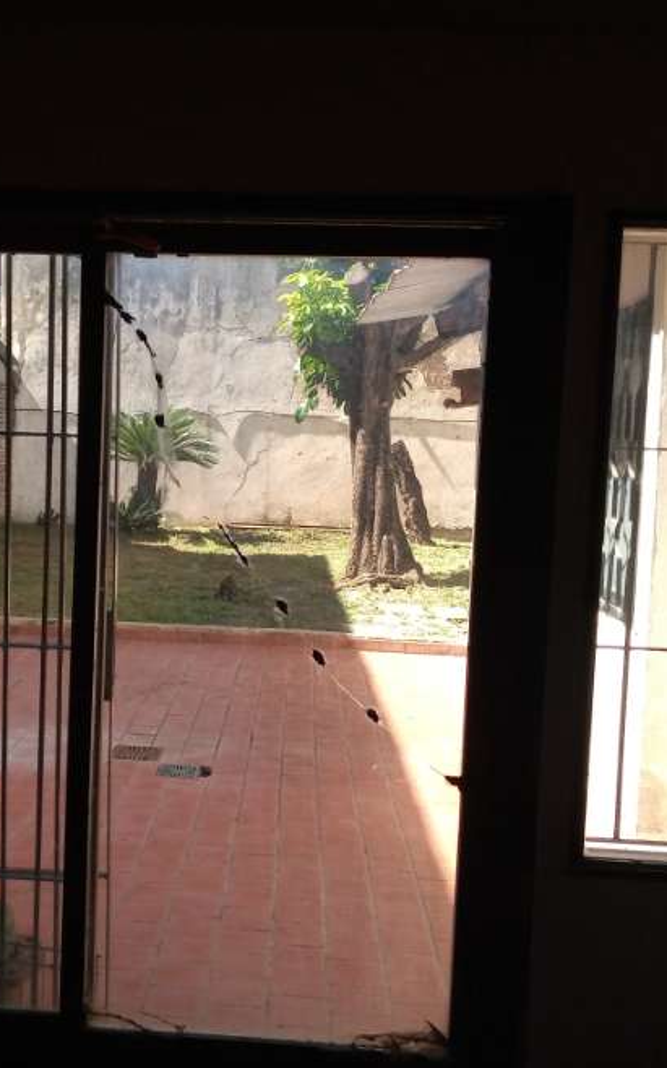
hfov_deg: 42.1
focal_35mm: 29
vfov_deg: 64.6
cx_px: 187
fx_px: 844
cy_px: 532
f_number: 2
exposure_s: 1/316
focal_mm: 3.54
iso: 113
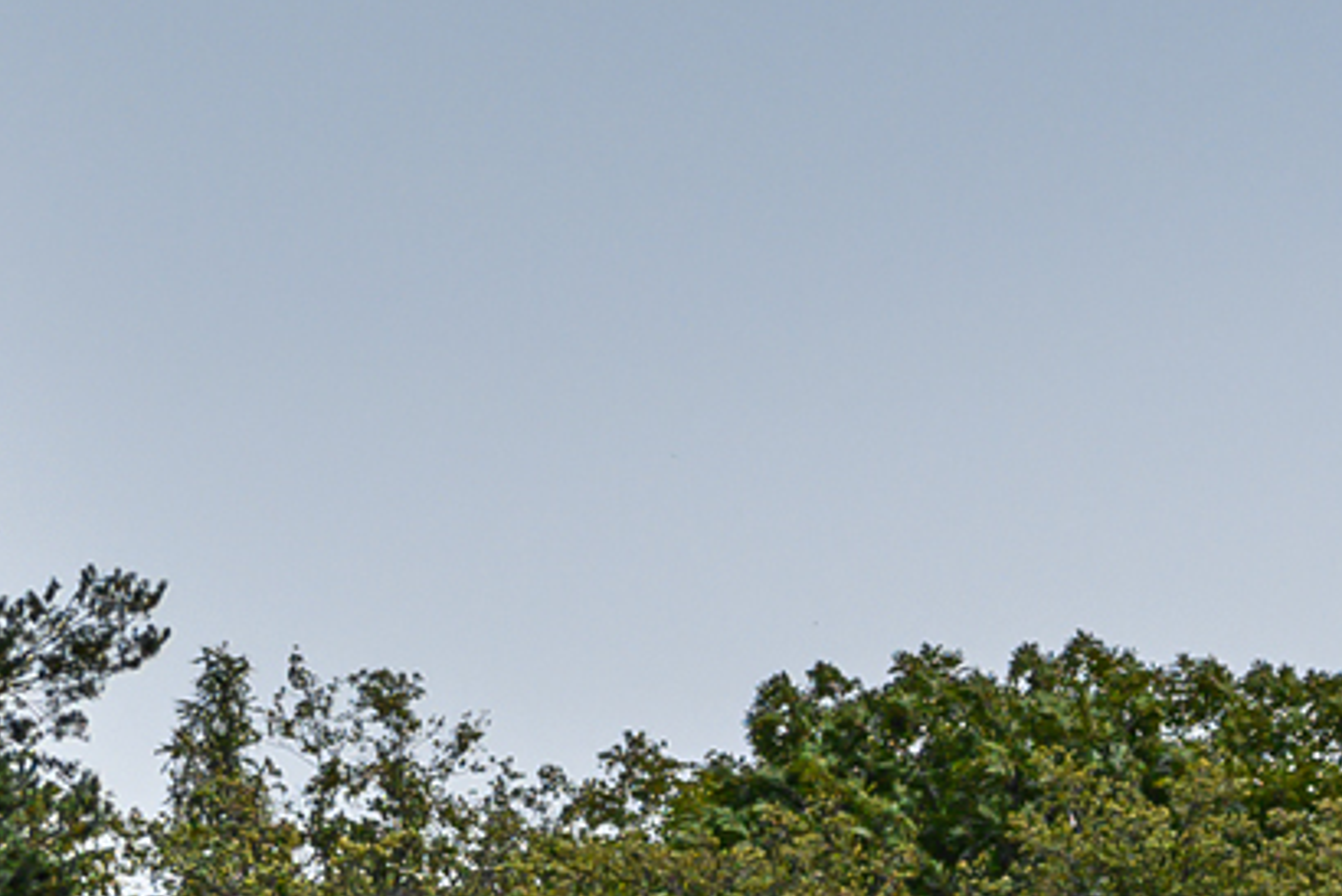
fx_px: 33386
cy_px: 2341
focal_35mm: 895
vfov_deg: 1.5
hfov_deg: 2.3
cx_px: 3312
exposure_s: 1/320
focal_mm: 102
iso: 250
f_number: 5
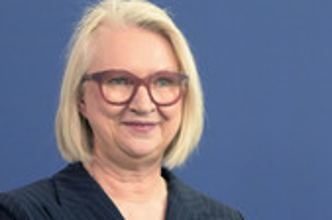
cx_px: 341
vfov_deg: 4.2
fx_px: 3001
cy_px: 232
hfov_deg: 6.3
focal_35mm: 326
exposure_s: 1/400
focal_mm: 122
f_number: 5.6
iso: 8000
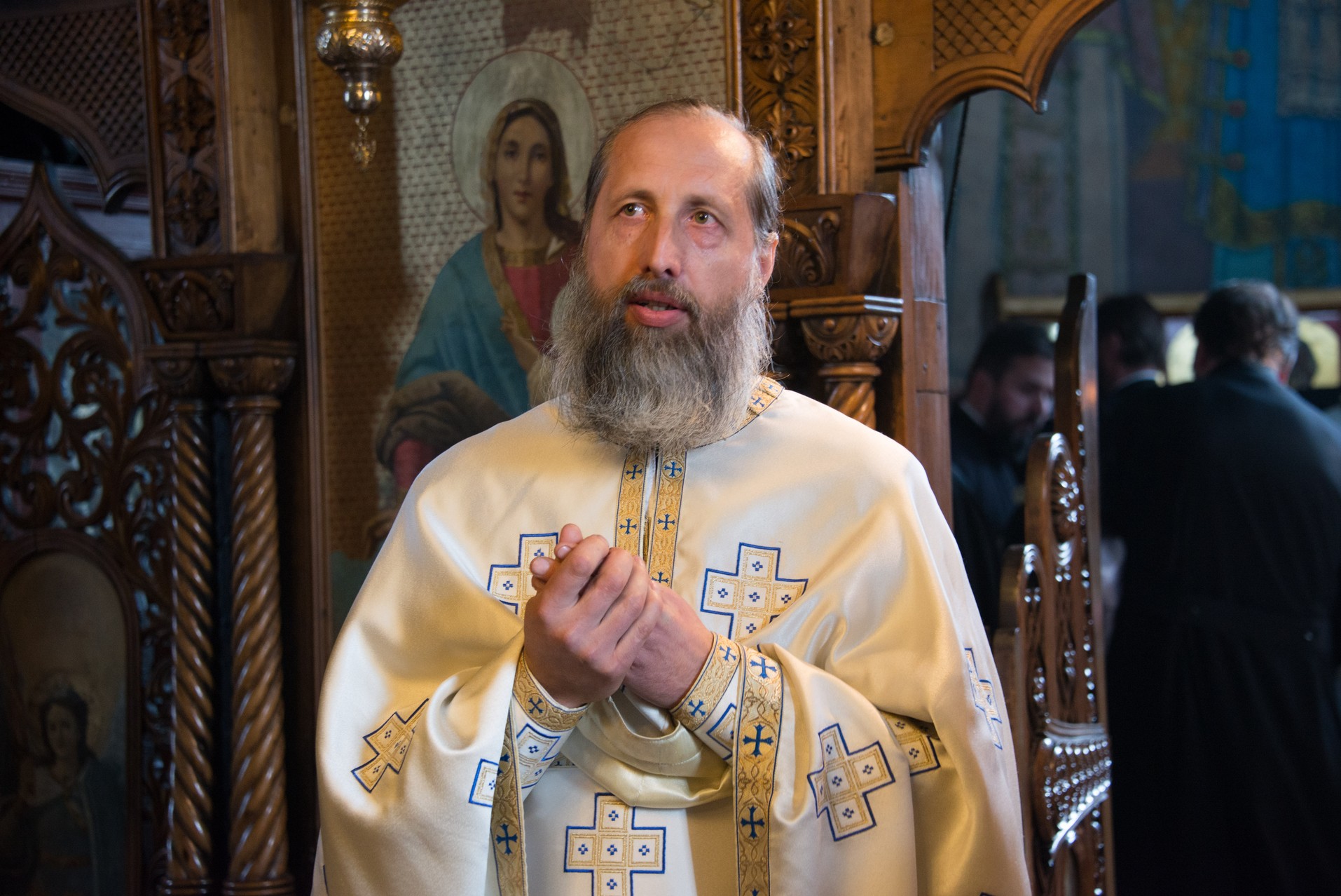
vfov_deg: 16.7
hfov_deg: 24.8
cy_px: 448
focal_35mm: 82
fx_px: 3056
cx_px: 670
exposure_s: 1/50
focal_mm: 82
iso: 1250
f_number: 5
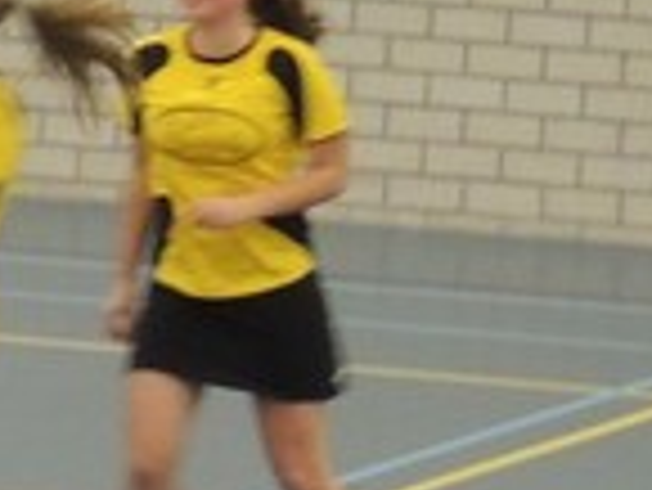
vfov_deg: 2.0
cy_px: 512
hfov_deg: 2.7
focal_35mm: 739
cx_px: -661
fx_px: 13931
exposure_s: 1/25
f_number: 4.2
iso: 400
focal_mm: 18.7
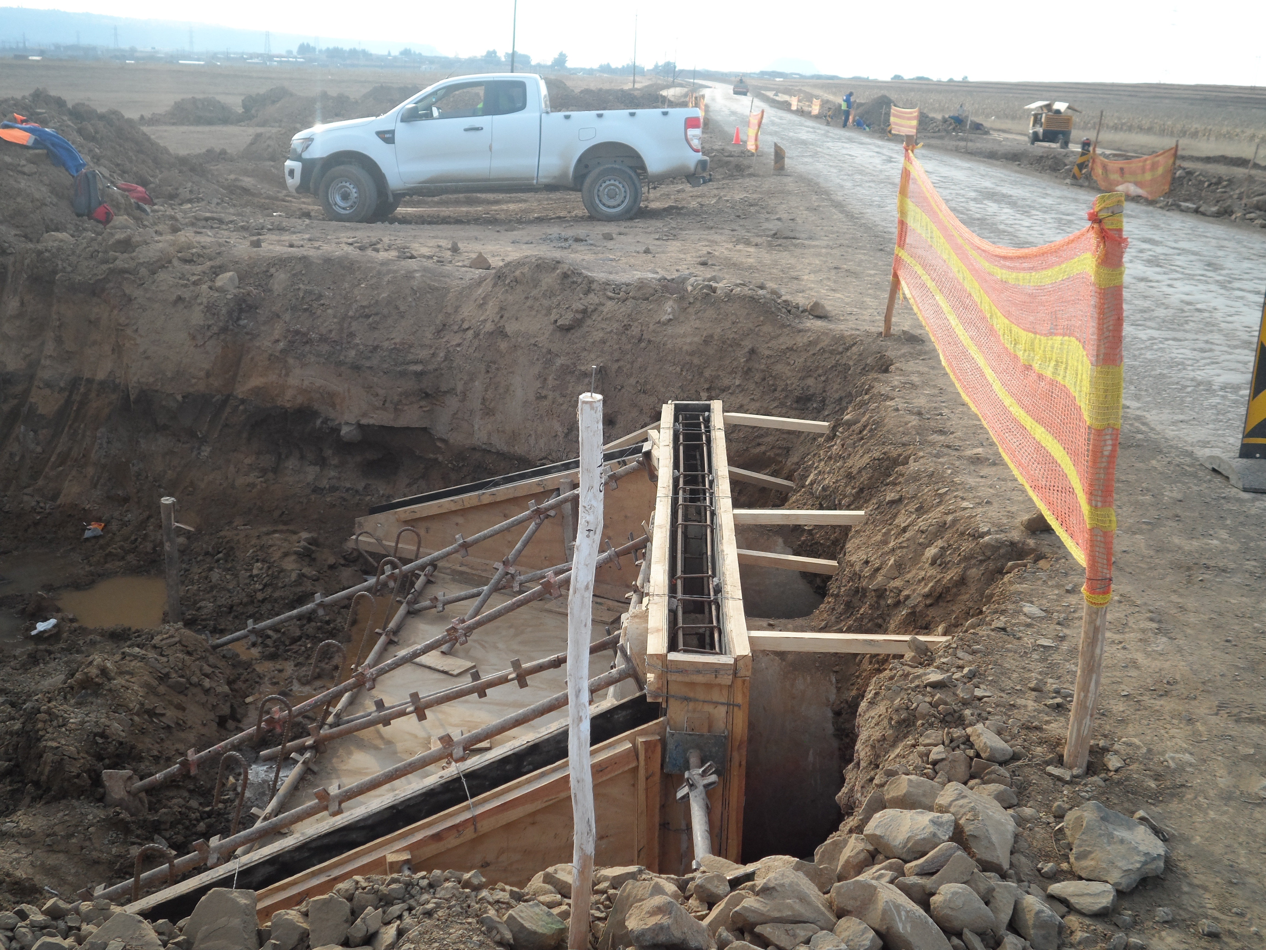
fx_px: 1317
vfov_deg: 39.7
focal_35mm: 36
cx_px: 633
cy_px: 475
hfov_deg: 51.4
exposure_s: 1/350
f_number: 3
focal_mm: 6.5
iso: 80
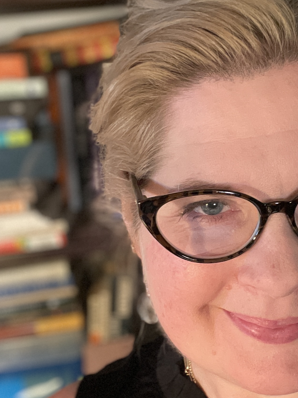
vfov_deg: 34.9
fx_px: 631
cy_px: 214
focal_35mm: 55
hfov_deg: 26.2
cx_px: 226
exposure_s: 1/30
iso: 500
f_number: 2.2
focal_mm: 2.71
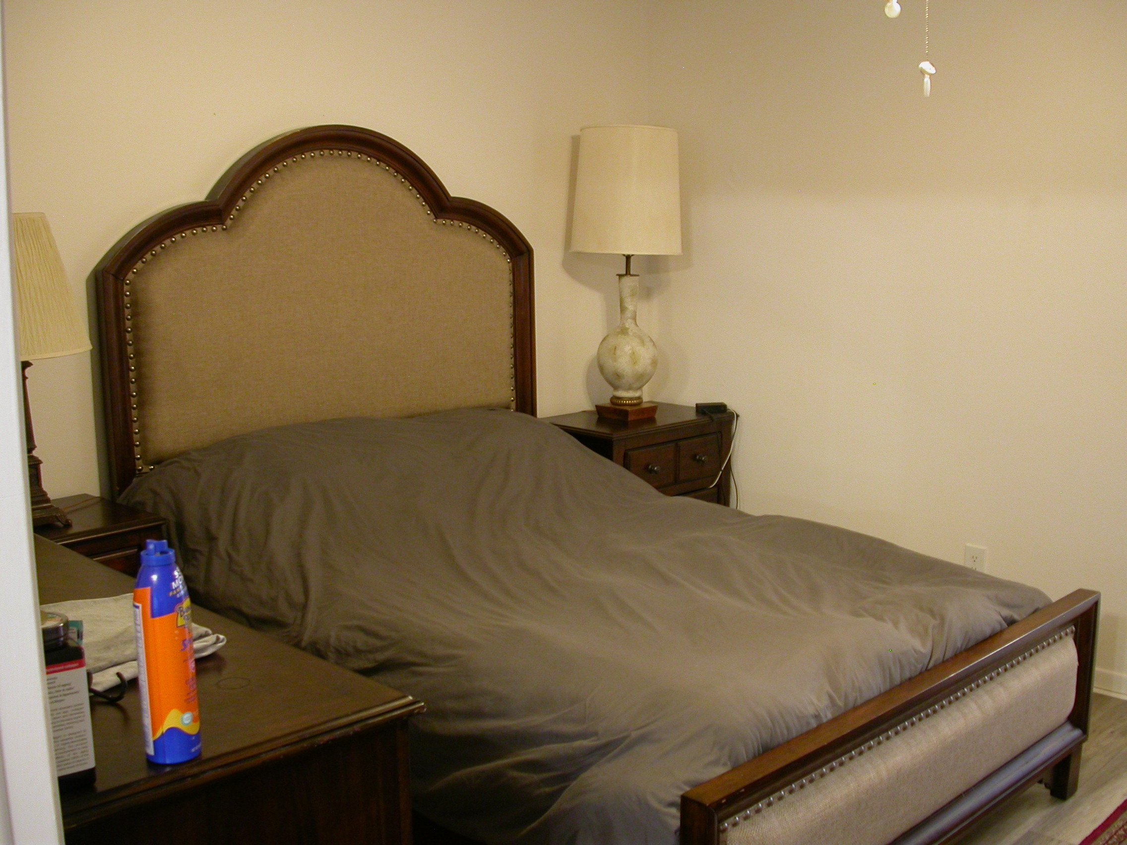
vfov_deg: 37.7
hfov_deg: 49.0
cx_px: 564
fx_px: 1237
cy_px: 422
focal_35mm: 38
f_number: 2.6
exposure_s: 1/4.1
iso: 110
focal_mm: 7.85
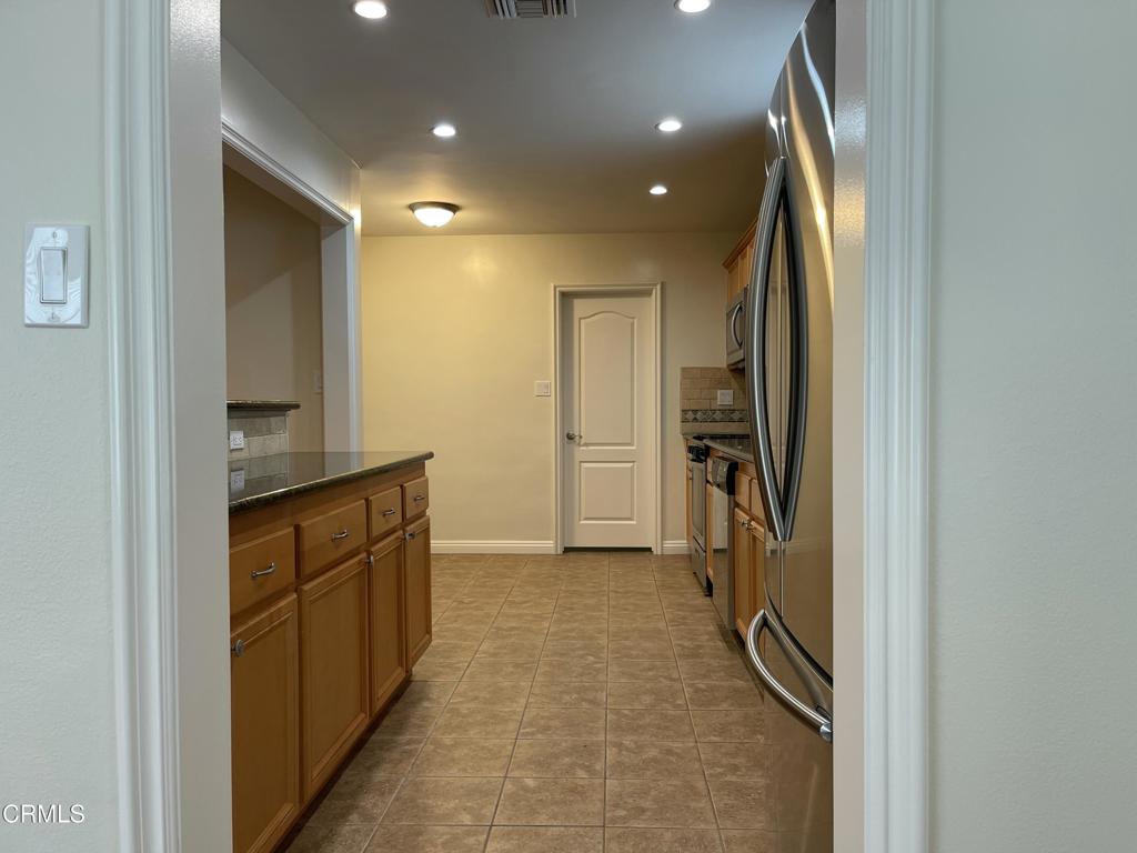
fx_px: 854
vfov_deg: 53.1
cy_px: 426
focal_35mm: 26
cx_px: 568
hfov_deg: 67.3
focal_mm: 5.1
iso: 125
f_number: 1.6
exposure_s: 1/120
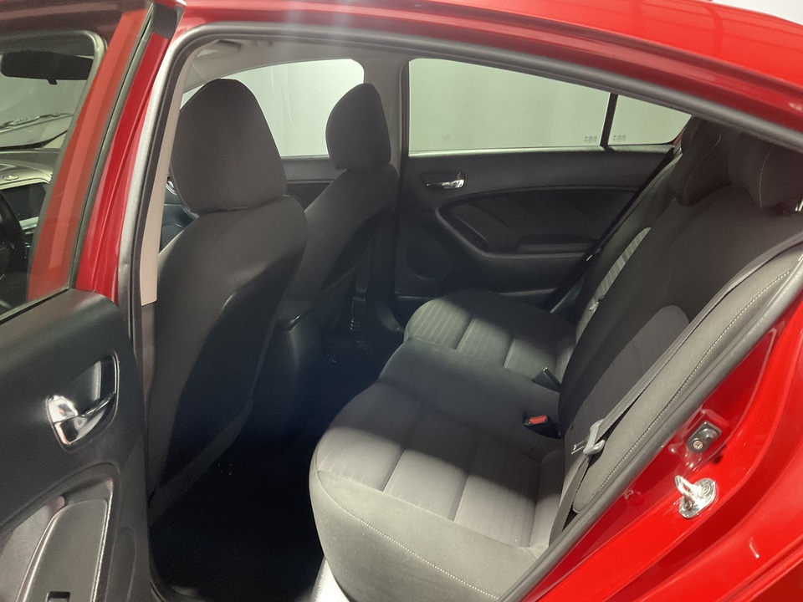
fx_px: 673
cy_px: 301
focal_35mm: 29
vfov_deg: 48.2
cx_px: 402
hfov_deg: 61.7
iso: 400
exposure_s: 1/30
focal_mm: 3
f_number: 1.8
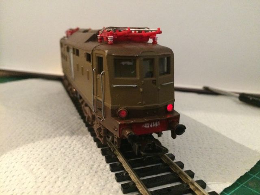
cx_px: 130
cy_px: 98
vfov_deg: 48.2
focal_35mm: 29
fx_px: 218
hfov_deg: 61.7
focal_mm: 4.15
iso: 640
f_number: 2.2
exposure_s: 1/17
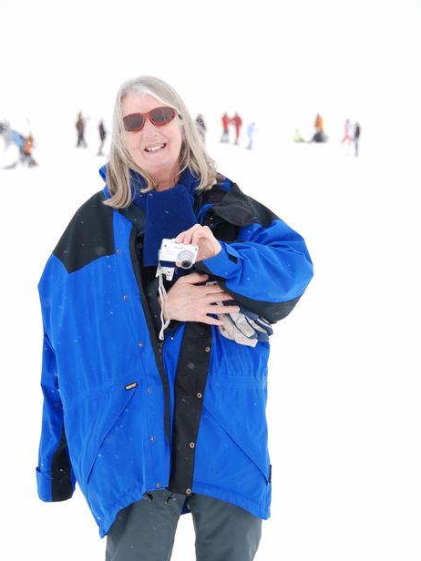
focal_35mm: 107
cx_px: 209
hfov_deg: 13.9
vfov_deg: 18.5
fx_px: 1728
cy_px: 293
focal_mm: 65
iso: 100
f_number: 5
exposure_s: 1/400
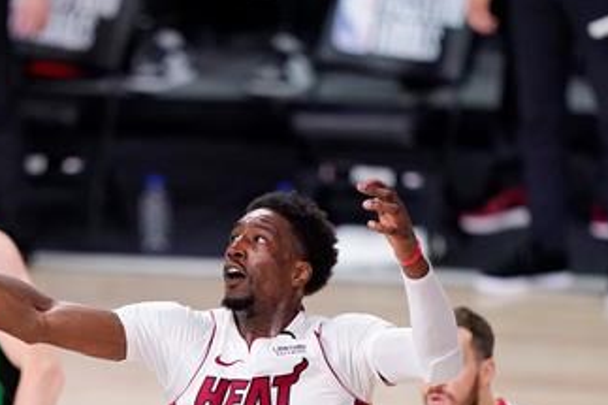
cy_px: 372
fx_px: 13588
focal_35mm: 805
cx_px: 166
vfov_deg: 1.7
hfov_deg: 2.6
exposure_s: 1/2000
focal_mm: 400
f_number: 2.8
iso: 4000
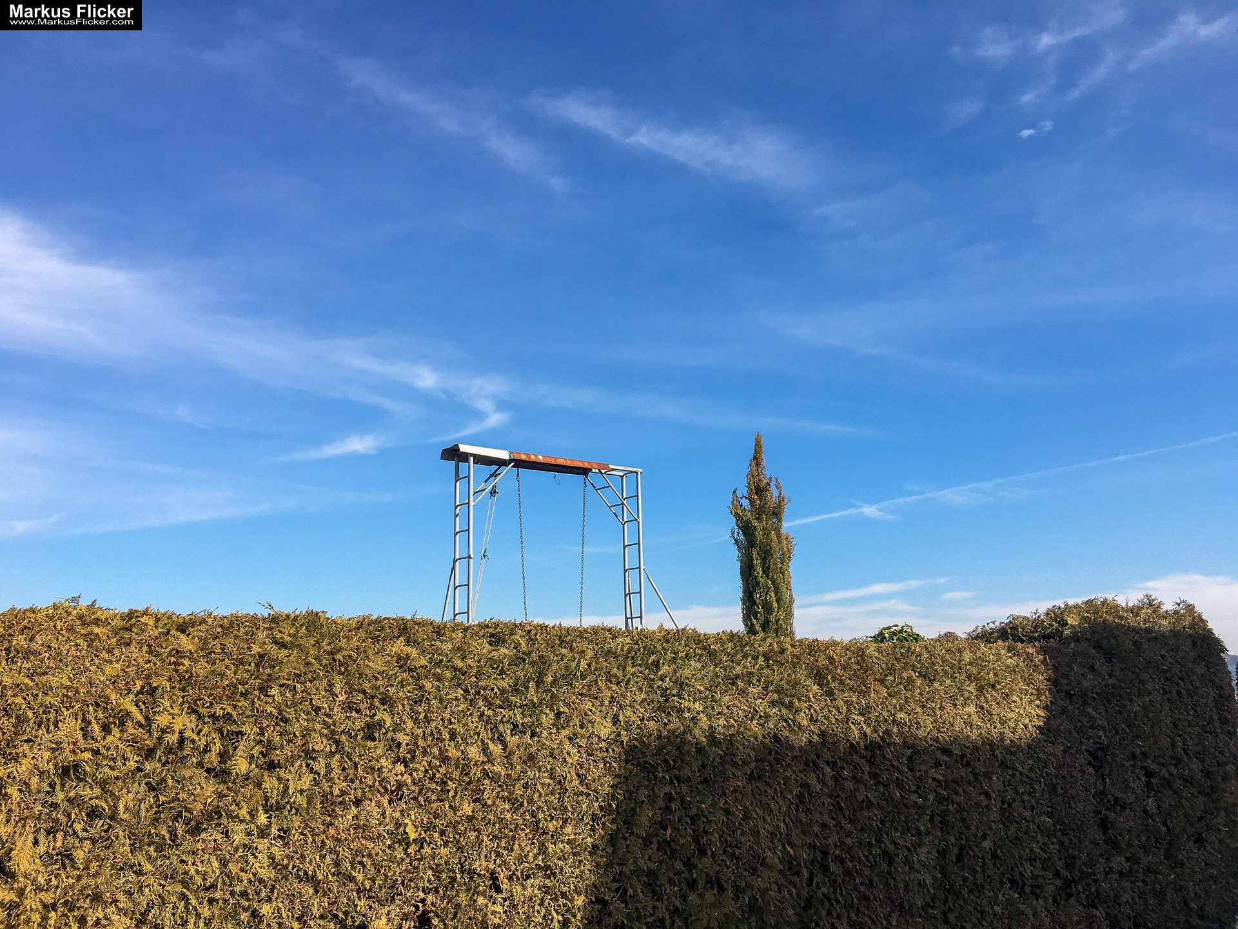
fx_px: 1037
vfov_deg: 48.2
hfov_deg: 61.7
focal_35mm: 29
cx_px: 619
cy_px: 464
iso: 25
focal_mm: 4.15
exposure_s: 1/1500
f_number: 2.2
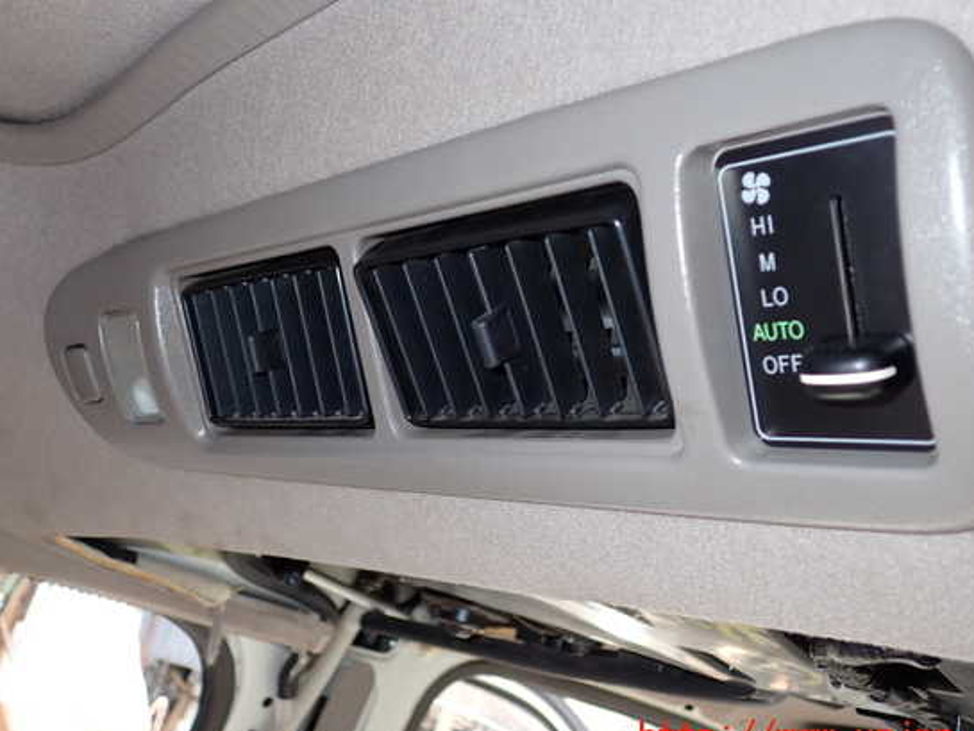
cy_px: 359
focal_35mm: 33
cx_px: 506
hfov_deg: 55.3
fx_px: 929
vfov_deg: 43.0
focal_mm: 5.4
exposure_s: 1/30
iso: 200
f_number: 6.3
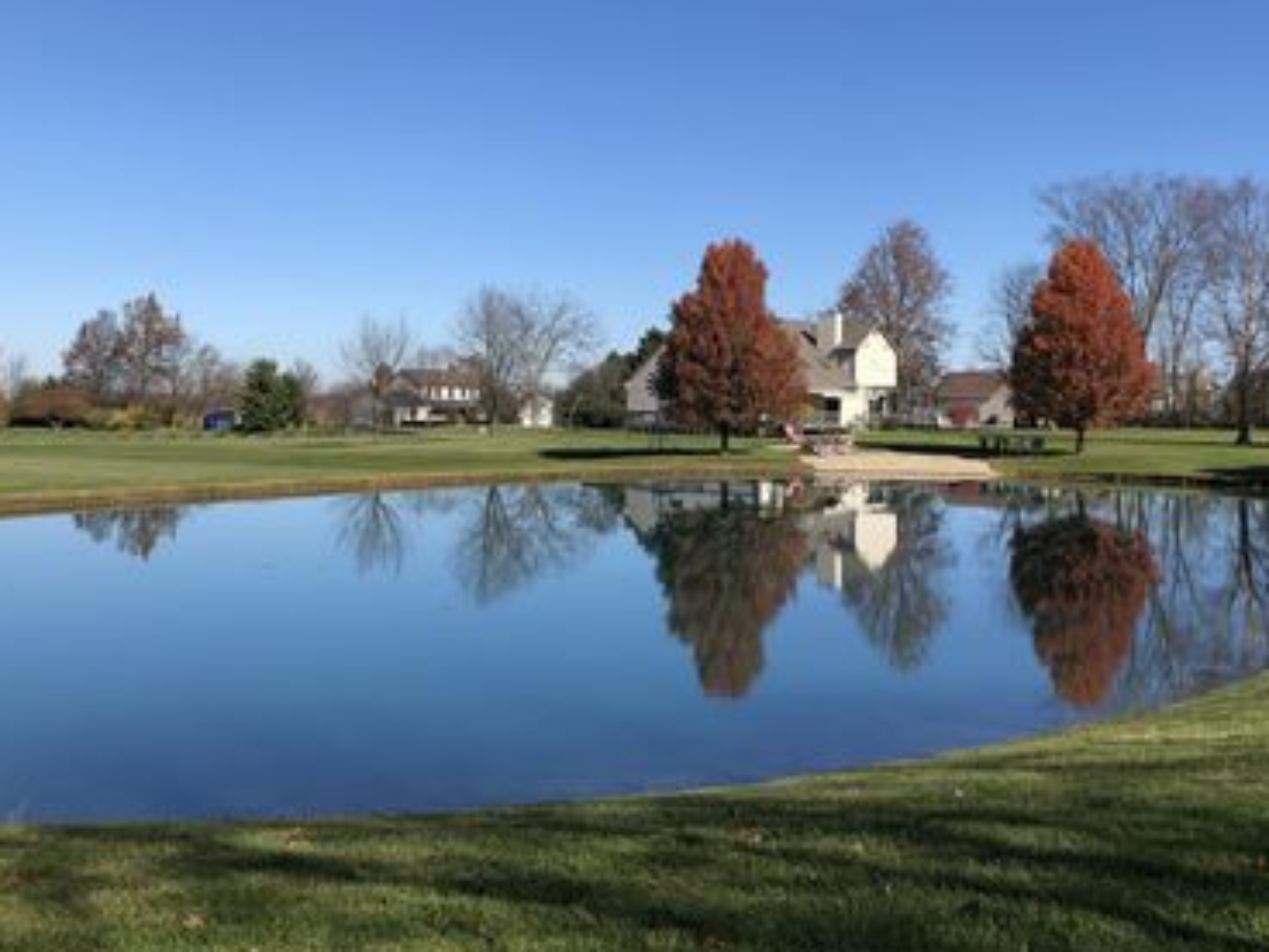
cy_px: 347
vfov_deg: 37.5
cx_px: 738
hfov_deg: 48.8
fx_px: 1393
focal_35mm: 38
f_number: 1.8
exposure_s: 1/1919
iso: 20
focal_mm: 3.99
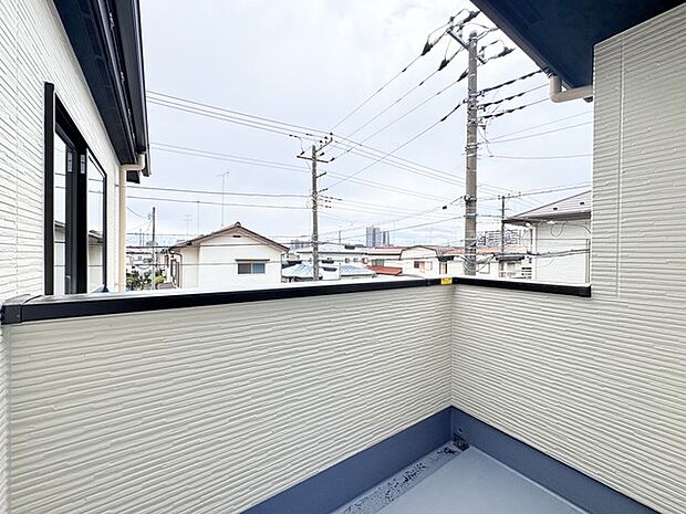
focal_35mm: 14
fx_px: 277
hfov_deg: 102.1
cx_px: 343
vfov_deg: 85.7
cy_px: 257
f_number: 2.2
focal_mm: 2.22
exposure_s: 1/713
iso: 64
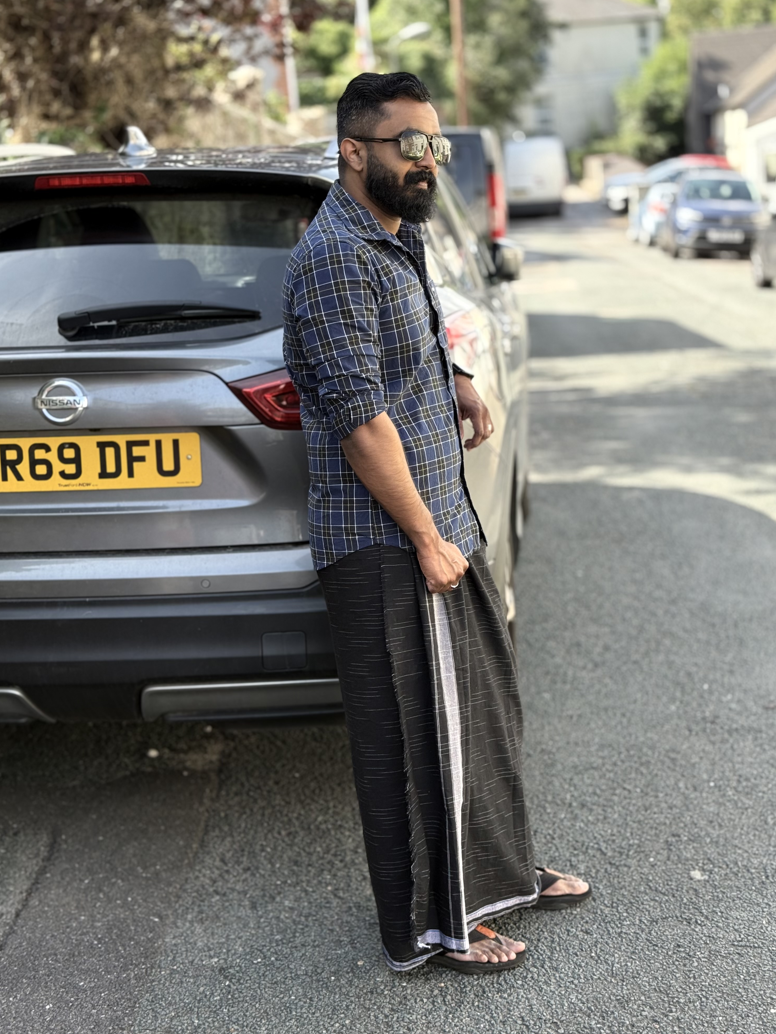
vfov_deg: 38.9
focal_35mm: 49
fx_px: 1465
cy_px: 507
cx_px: 386
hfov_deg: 29.7
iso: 80
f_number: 1.78
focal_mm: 6.76
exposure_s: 1/574
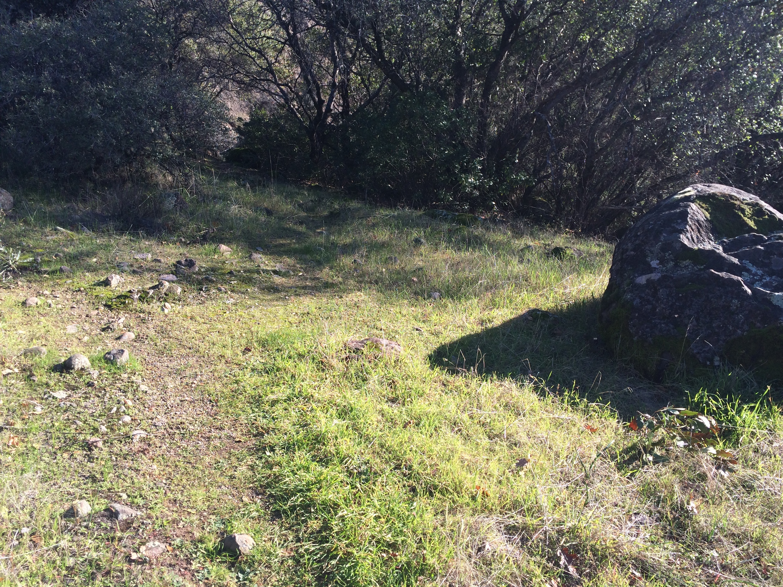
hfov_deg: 61.7
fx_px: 656
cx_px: 392
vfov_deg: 48.2
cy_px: 294
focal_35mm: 29
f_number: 2.2
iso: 32
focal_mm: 4.15
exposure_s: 1/612
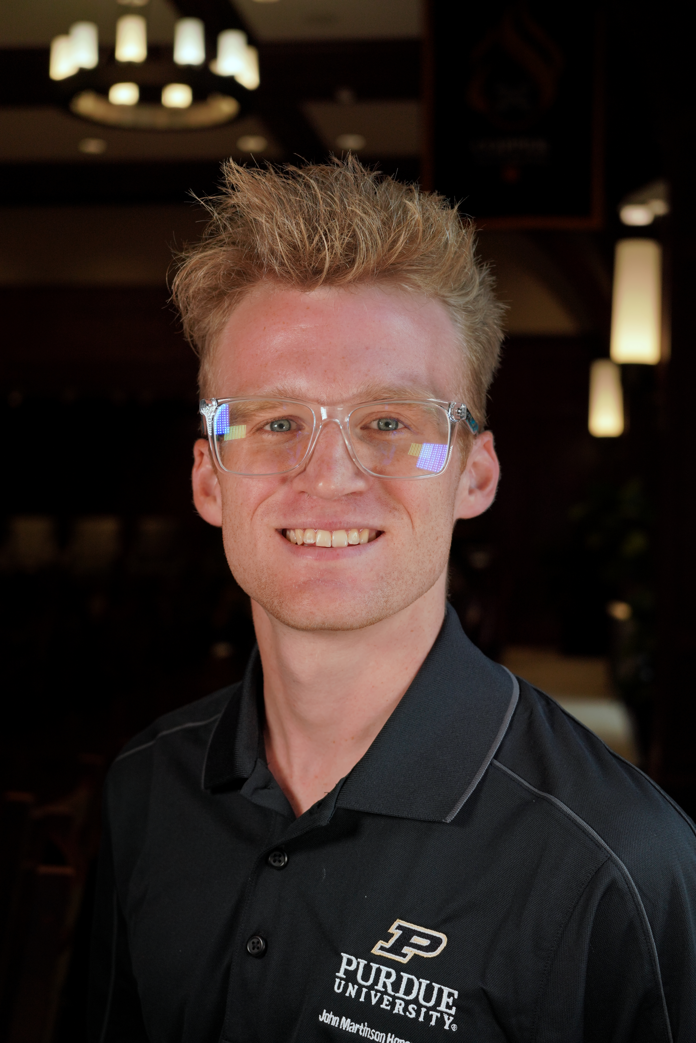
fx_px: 1739
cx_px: 348
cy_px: 522
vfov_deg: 33.4
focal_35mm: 60
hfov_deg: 22.6
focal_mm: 60
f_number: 5.6
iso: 320
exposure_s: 1/200
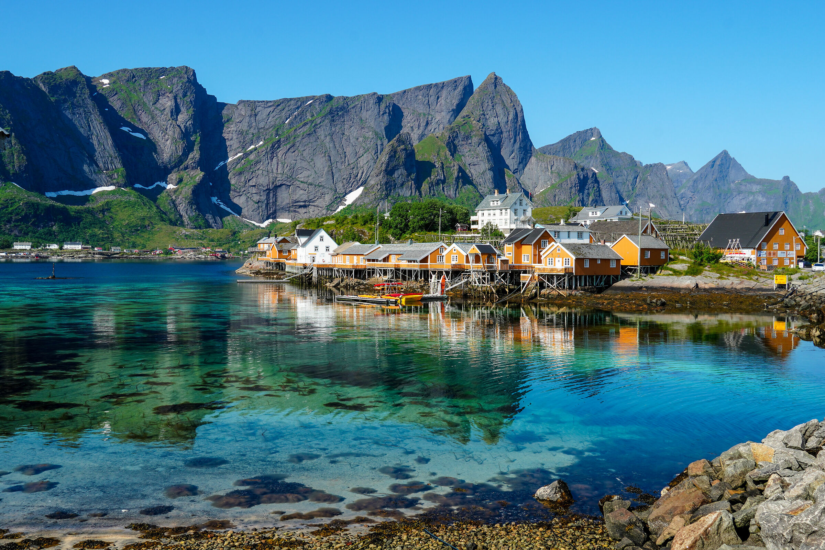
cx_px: 412
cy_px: 275
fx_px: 825
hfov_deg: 53.1
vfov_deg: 36.9
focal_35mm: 36
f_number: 11
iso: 100
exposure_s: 1/125
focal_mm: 24
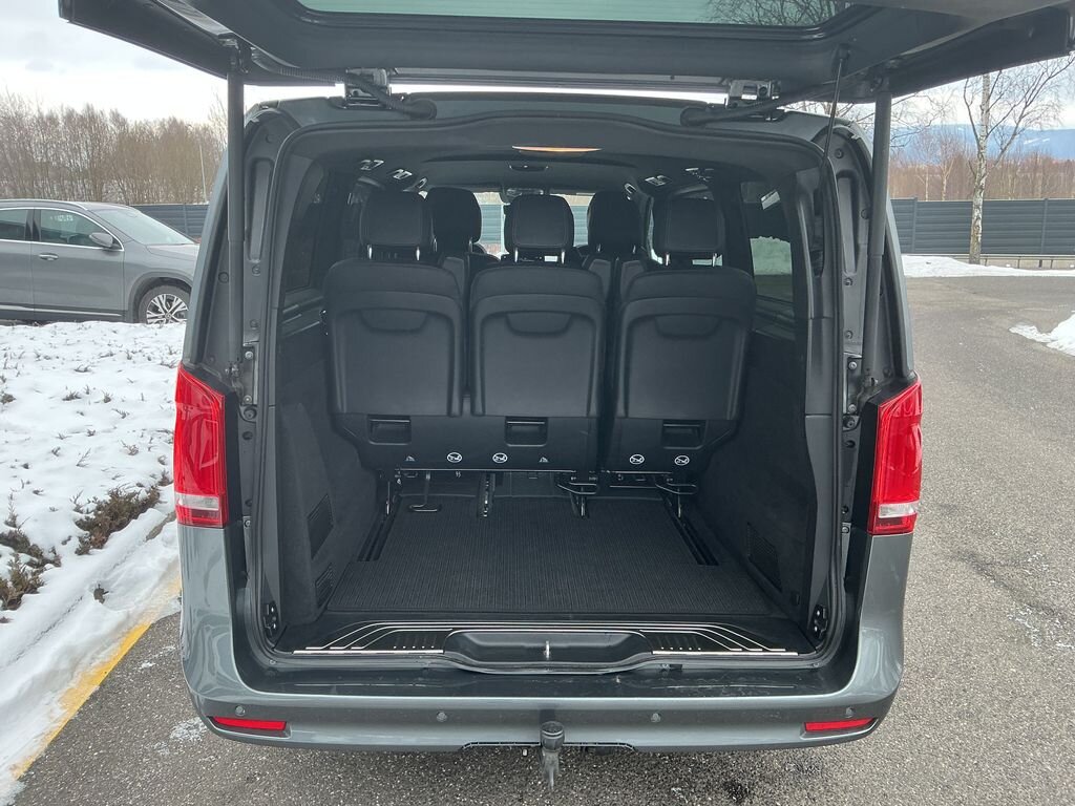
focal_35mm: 29
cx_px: 538
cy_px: 403
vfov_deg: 48.2
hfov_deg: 61.7
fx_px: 901
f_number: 1.8
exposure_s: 1/120
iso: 64
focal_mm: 3
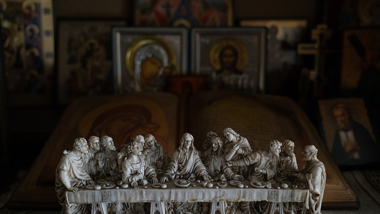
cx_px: 190
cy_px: 105
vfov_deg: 32.0
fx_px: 373
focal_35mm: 37
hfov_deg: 54.0
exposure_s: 1/40
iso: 2500
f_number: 2.8
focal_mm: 23
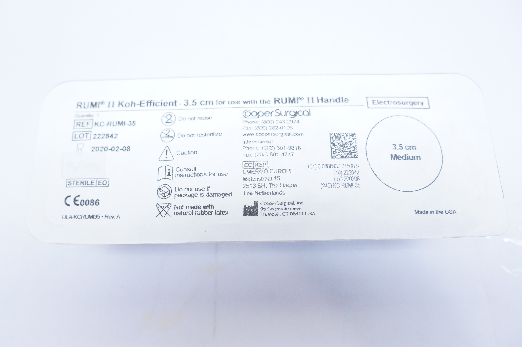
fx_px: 435
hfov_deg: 62.0
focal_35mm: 30
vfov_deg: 43.5
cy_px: 174
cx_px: 261
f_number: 4.5
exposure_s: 1/125
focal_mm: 20
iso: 1600
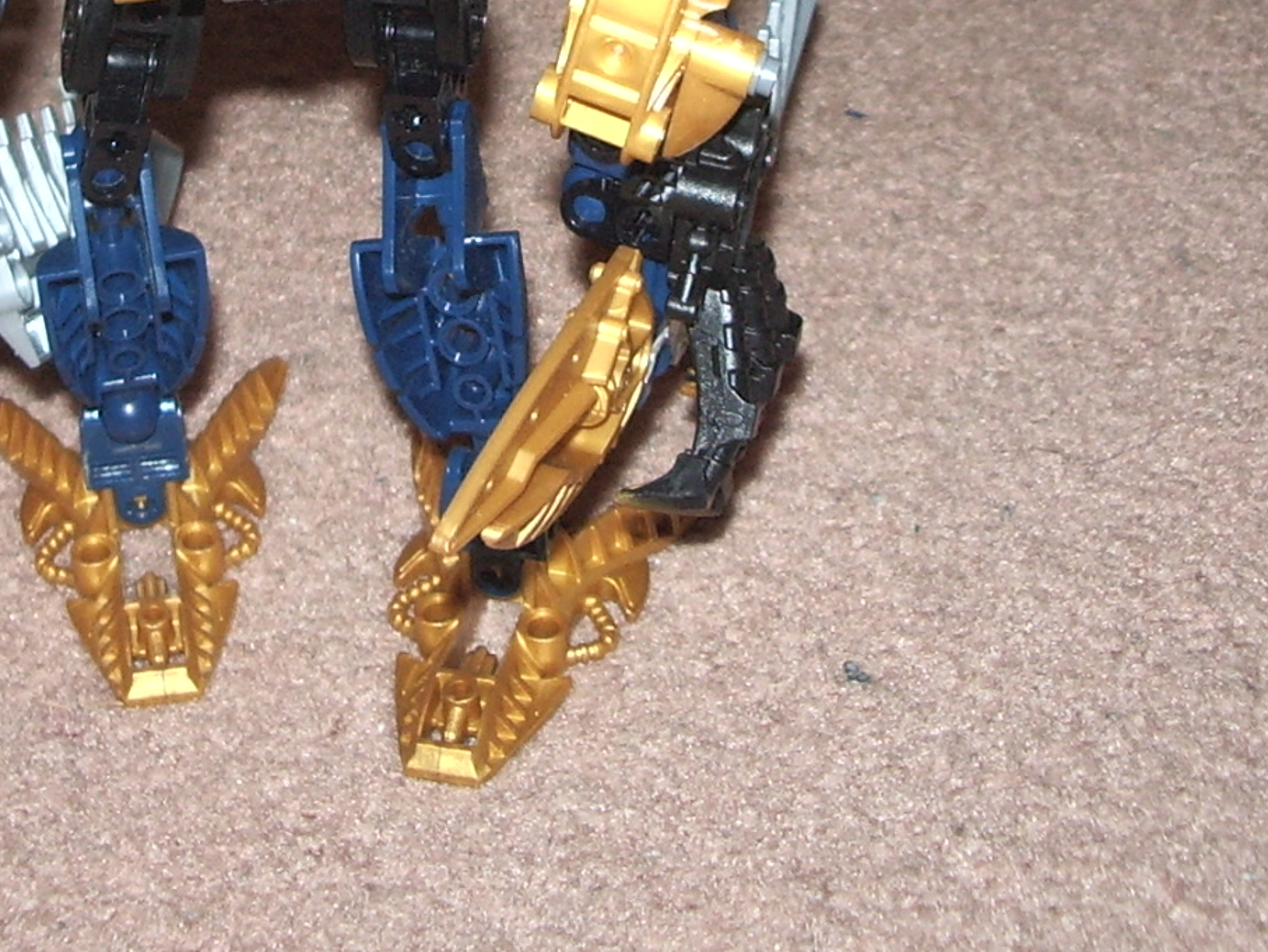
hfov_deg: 24.5
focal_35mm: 79
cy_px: 6
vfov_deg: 18.2
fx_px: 2895
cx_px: 368
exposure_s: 1/40
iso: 100
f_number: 2.6
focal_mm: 5.8
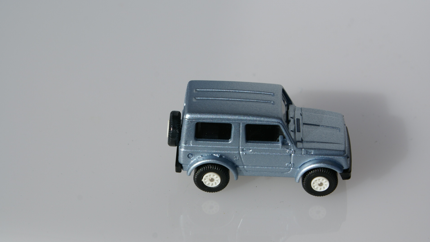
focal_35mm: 111
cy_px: 136
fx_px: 1266
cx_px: 215
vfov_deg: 10.9
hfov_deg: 19.3
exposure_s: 1/200
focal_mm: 70
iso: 100
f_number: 13
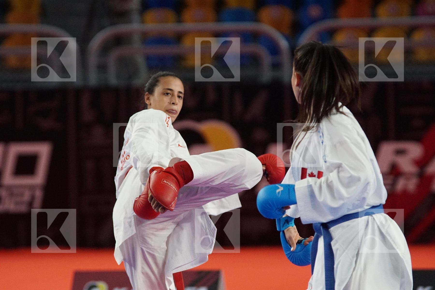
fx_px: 3625
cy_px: 145
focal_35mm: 300
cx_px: 218
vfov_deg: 4.6
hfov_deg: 6.9
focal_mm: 200
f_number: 2.8
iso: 3200
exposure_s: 1/2000
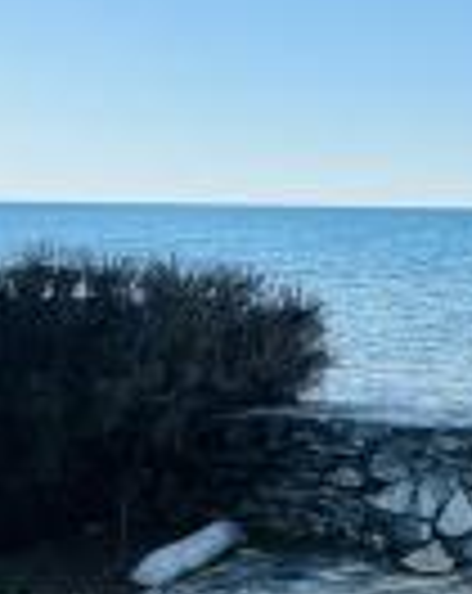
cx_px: 859
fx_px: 1349
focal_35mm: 77
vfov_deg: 24.5
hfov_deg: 16.5
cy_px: 459
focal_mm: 5.7
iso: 50
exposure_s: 1/2123
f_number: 1.5
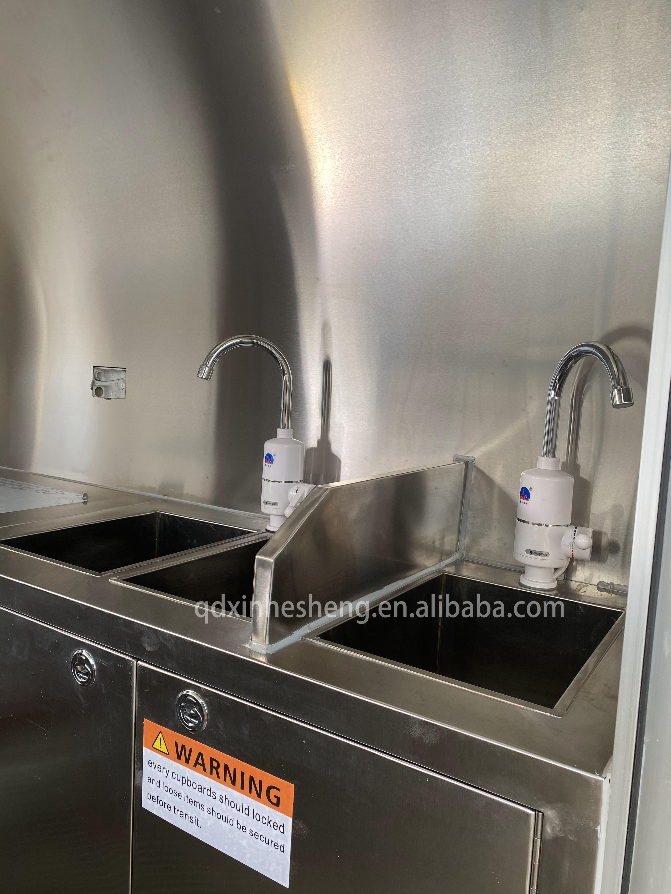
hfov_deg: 53.1
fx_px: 672
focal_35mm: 26
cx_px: 336
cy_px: 447
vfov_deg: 67.3
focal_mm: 4.25
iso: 32
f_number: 1.8
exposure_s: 1/122
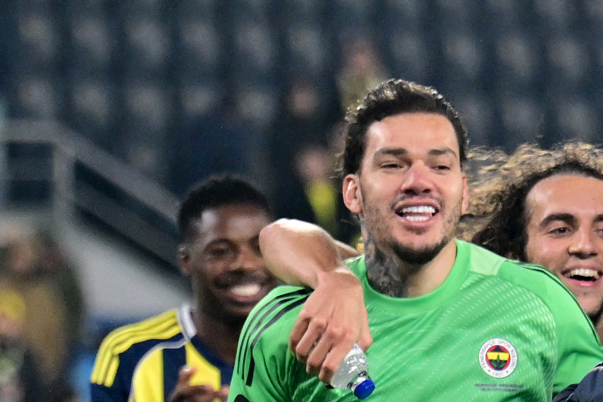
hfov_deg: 2.9
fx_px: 11691
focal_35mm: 698
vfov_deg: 2.0
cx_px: 979
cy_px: 663
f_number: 2.8
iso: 2500
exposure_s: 1/2000
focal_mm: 125
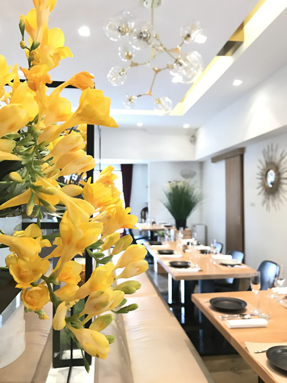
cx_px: 144
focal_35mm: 28
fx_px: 310
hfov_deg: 49.7
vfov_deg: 63.4
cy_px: 192
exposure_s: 1/17
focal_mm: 3.99
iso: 100
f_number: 1.8
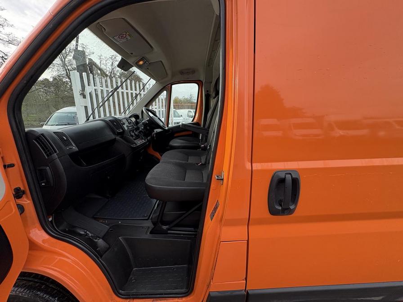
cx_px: 202
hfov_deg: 102.1
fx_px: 163
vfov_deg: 85.7
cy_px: 151
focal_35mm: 14
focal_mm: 2.22
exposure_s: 1/129
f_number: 2.2
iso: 40
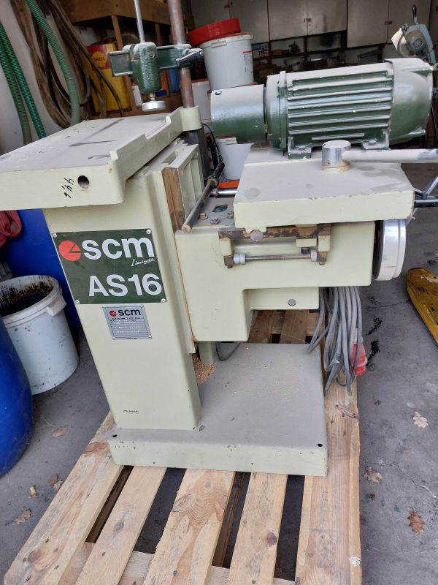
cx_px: 219
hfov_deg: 54.9
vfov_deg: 69.4
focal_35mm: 25
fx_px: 422
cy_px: 292
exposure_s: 1/50
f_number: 1.8
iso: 32
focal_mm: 5.23
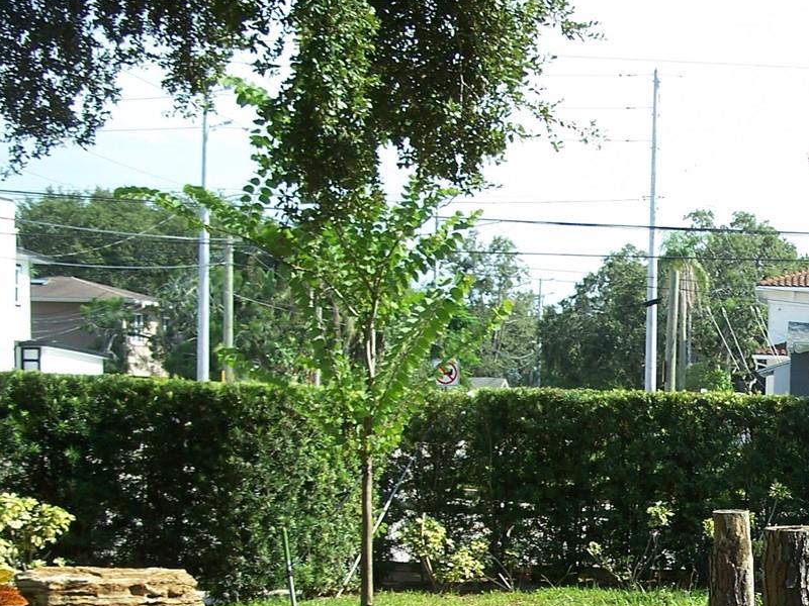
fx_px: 1729
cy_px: 603
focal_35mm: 74
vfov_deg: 19.3
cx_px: 792
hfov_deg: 25.2
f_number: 2.8
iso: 64
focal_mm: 7.8
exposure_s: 1/400
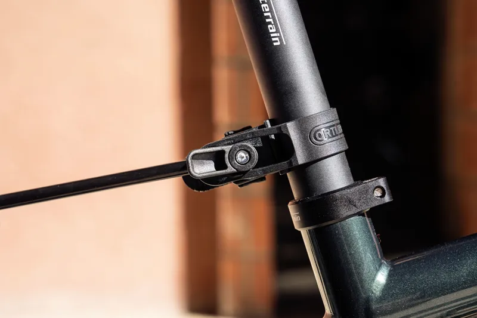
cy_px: 159
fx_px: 927
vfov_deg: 19.4
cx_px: 238
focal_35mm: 70
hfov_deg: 28.8
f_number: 6.3
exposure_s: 1/400
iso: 400
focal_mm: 70
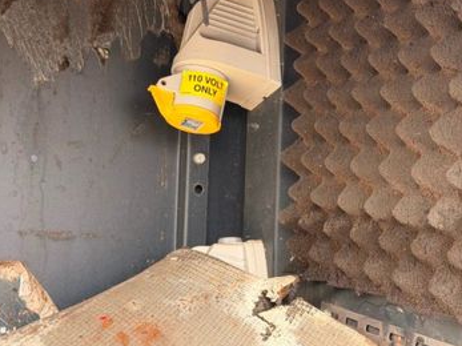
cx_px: 161
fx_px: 1107
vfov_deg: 17.7
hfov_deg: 23.5
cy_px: 113
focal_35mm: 83
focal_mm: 6.76
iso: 100
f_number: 1.78
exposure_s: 1/121
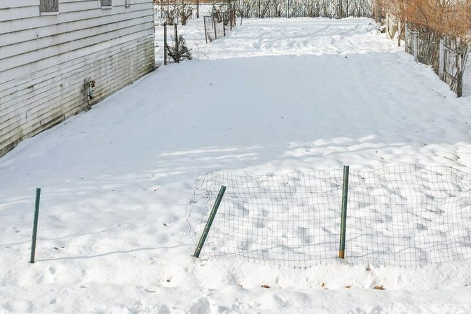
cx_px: 304
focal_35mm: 53
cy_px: -23
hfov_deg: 37.2
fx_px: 693
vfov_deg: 24.0
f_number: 2.8
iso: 100
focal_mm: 8.4
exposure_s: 1/2000
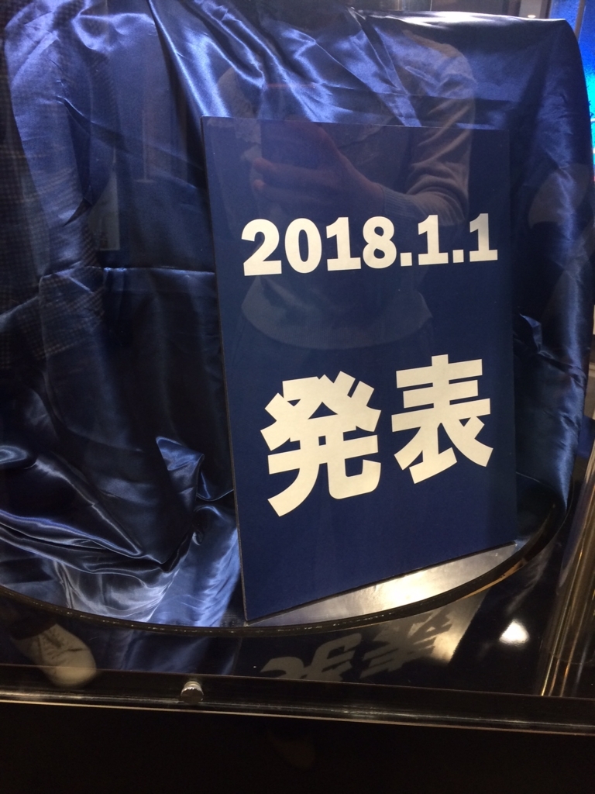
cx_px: 298
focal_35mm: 29
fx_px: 665
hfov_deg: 48.2
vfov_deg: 61.7
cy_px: 397
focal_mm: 4.15
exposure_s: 1/30
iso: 100
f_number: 2.2
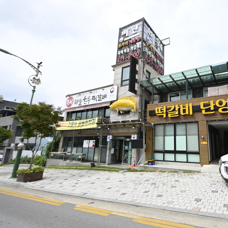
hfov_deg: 73.0
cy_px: 111
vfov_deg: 77.7
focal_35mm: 19
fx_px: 142
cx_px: 167
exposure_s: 1/60
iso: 200
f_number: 18
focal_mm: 14
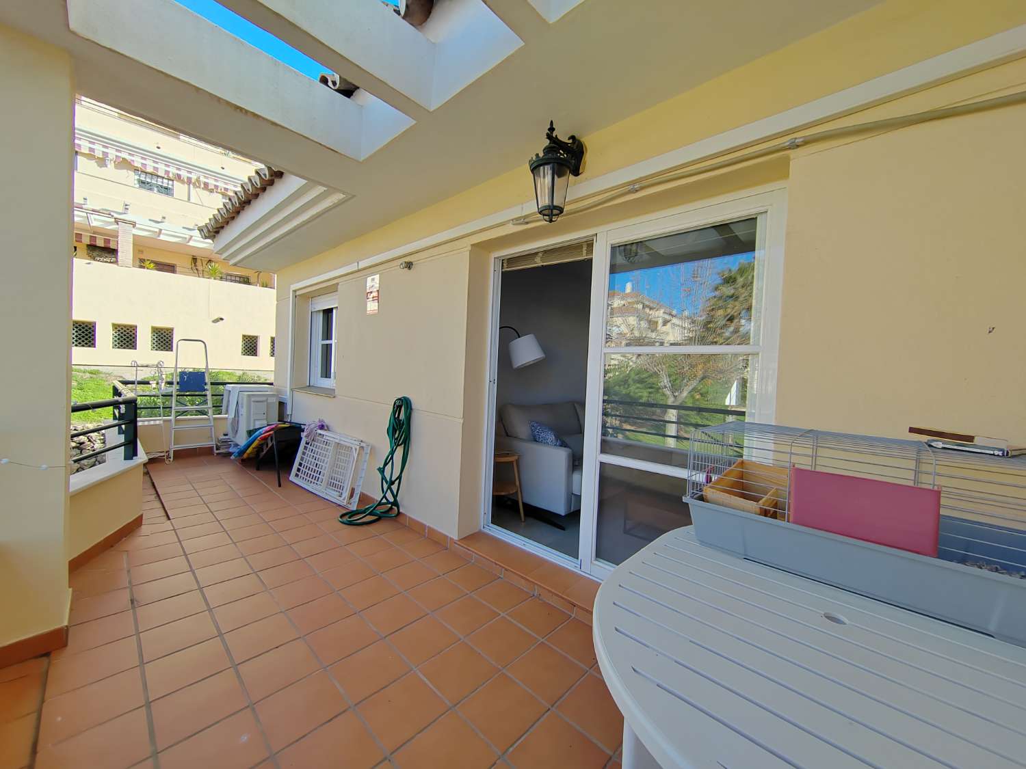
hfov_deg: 106.2
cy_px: 384
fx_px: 385
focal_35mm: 13
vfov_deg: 89.9
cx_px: 513
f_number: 2.2
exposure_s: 1/310
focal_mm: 2.16
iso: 100
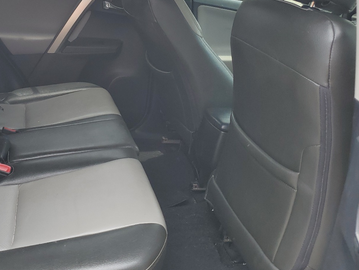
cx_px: 86
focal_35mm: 43
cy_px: 109
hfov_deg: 42.4
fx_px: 446
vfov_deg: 33.5
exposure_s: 1/556
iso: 50
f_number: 1.5
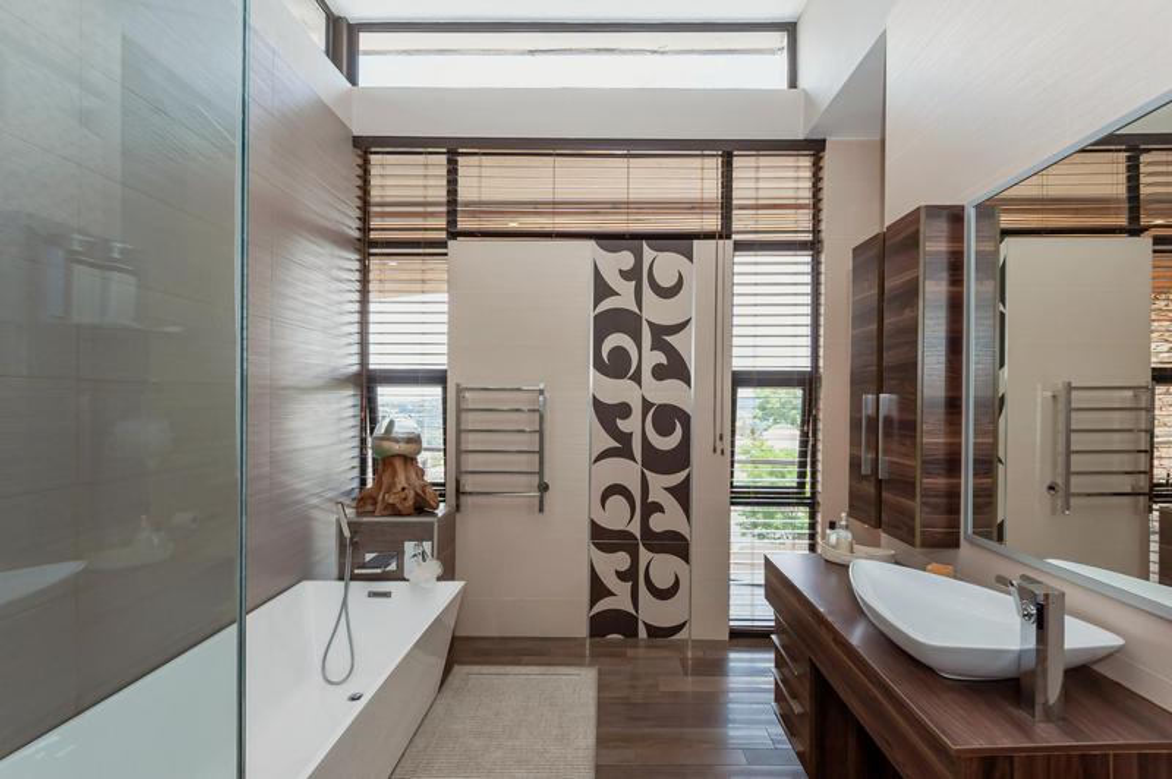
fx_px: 520
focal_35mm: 16
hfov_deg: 96.8
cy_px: 390
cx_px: 586
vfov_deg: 73.6
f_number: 7.1
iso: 400
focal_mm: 16
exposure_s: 1/200
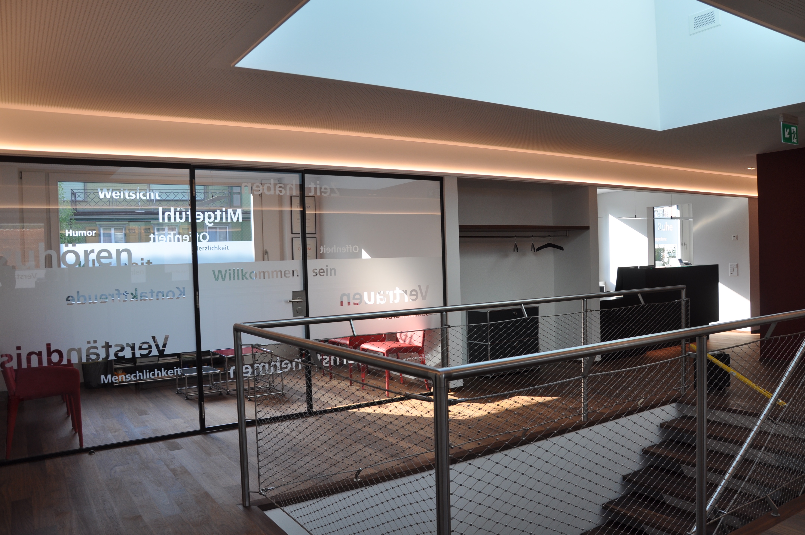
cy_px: 268
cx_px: 402
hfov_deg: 67.4
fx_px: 603
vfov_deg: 47.8
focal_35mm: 27
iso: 200
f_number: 5.6
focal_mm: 18
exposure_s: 1/125
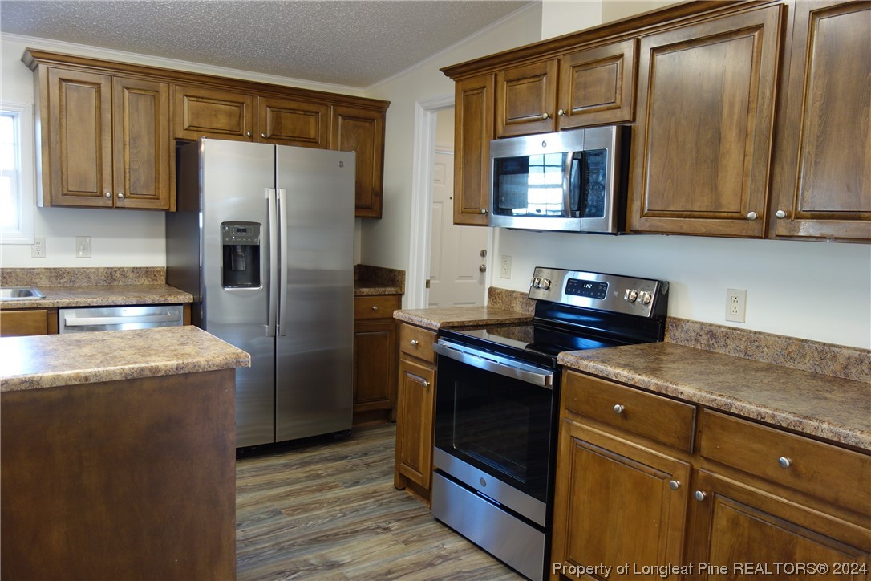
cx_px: 436
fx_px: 677
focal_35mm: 28
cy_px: 290
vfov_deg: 46.4
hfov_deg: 65.5
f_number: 1.8
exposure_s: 1/50
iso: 125
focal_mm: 10.4
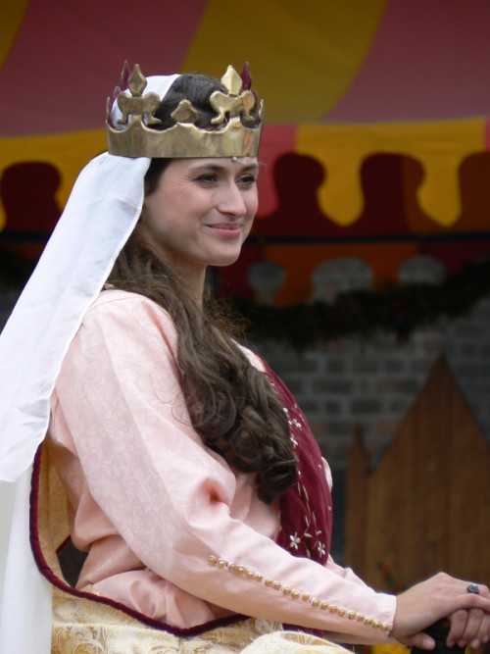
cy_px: 327
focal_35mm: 315
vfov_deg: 6.3
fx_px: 5947
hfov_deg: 4.7
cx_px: 245
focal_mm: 52.5
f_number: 4
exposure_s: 1/125
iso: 80
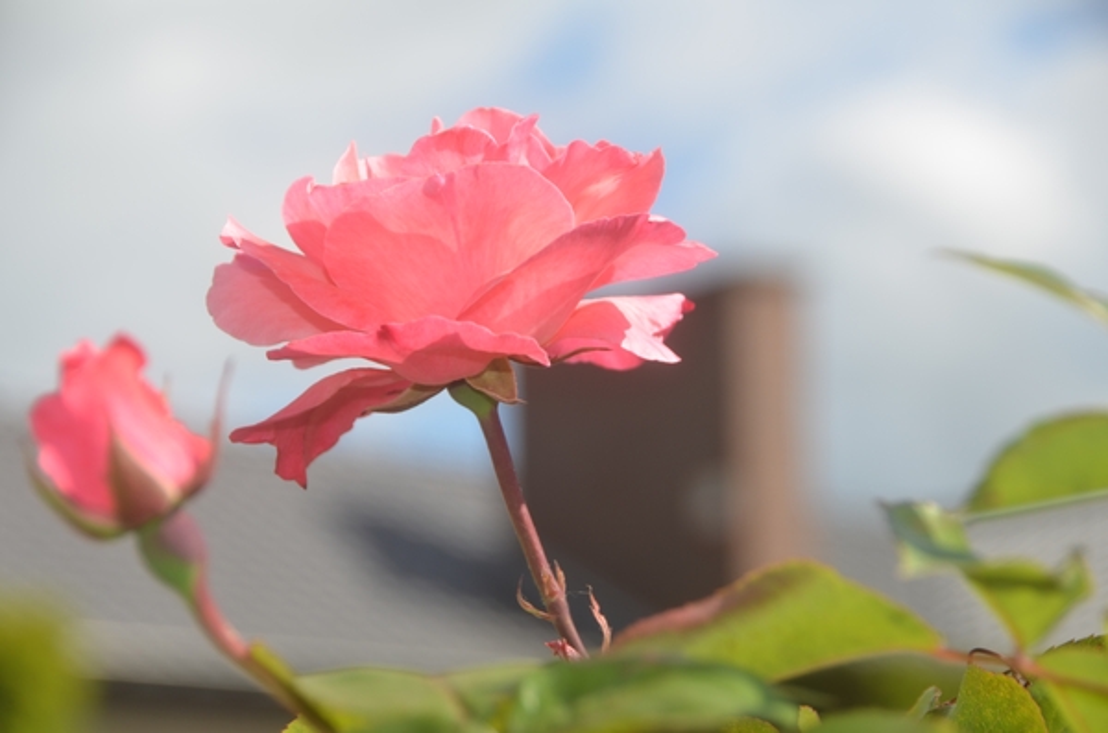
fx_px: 4836
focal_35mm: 158
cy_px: 366
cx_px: 554
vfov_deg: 8.7
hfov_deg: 13.1
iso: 100
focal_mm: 105
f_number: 8
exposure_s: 1/250
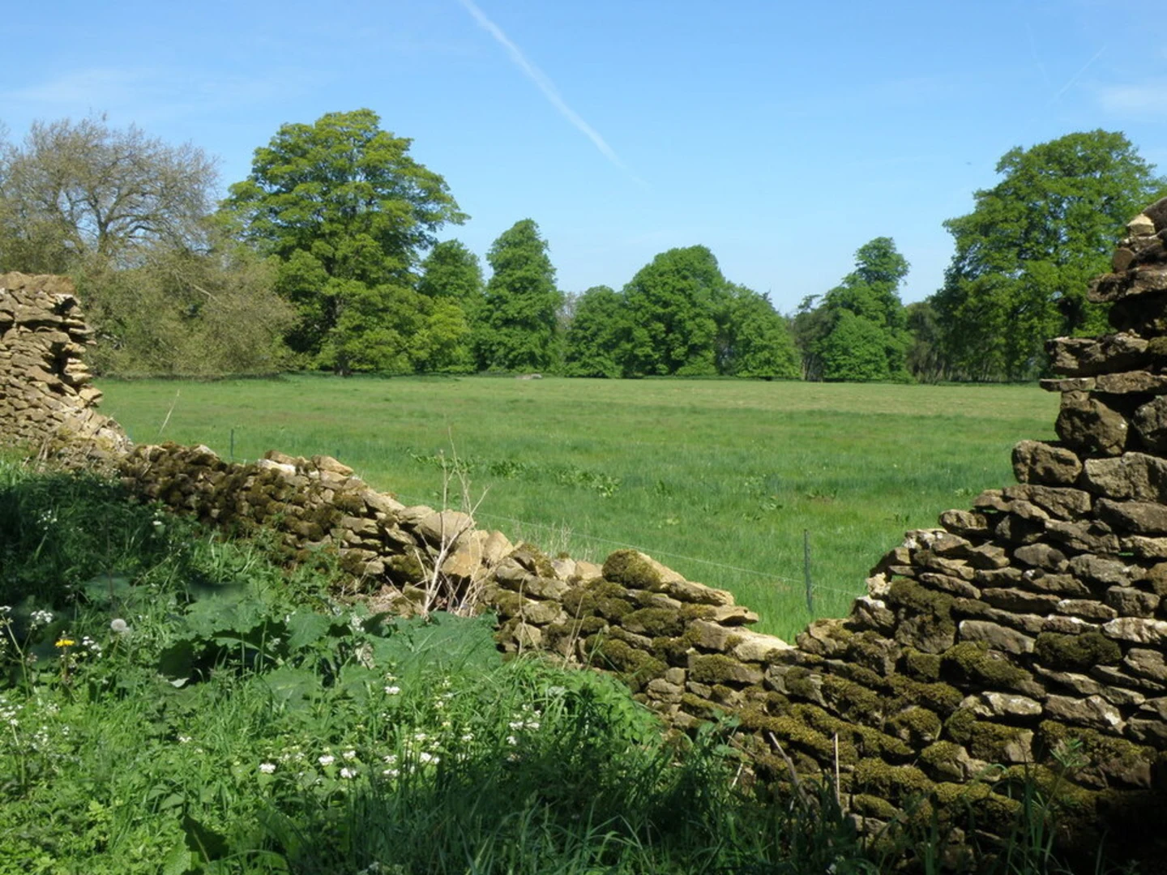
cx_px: 584
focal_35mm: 45
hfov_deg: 42.1
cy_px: 438
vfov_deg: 32.2
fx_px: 1517
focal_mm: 8.06
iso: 64
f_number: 8
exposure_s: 1/125
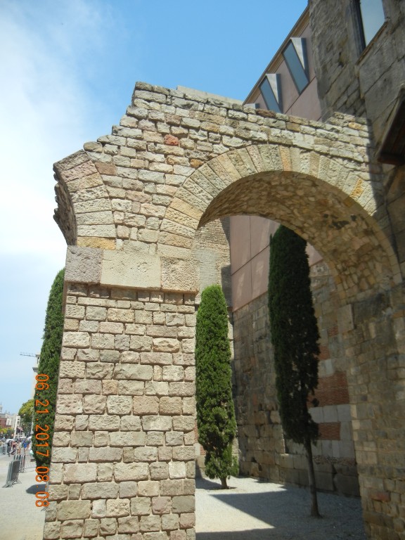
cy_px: 270
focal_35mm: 30
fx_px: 468
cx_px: 202
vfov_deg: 60.0
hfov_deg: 46.8
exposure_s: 1/302
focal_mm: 5.4
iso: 160
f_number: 7
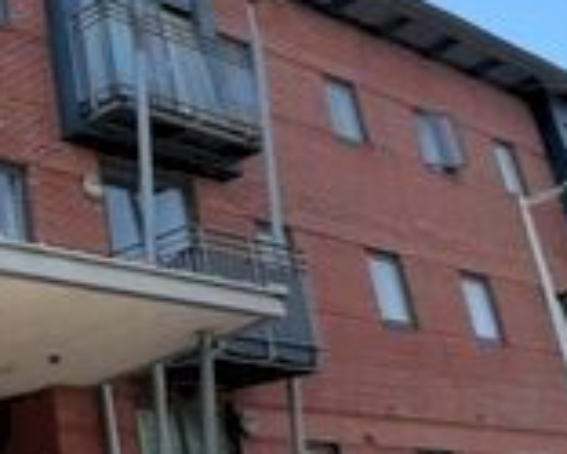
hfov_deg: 28.1
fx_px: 957
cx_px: -142
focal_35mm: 57
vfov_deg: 26.5
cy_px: 151
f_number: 2.2
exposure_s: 1/735
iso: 40
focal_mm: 1.42
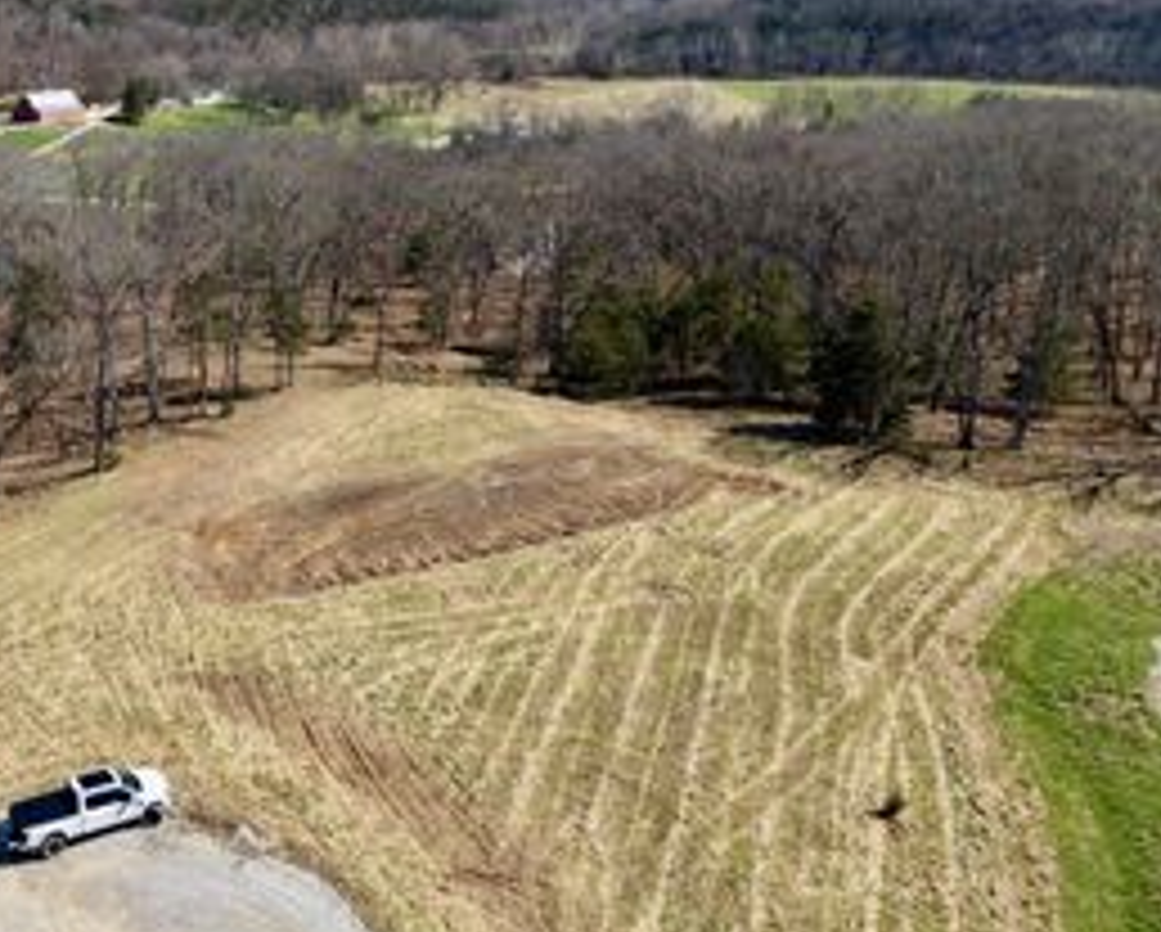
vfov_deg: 37.5
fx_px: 1342
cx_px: 261
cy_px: 250
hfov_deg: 44.9
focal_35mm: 39
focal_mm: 8.67
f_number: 1.8
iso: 230
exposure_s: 1/5000
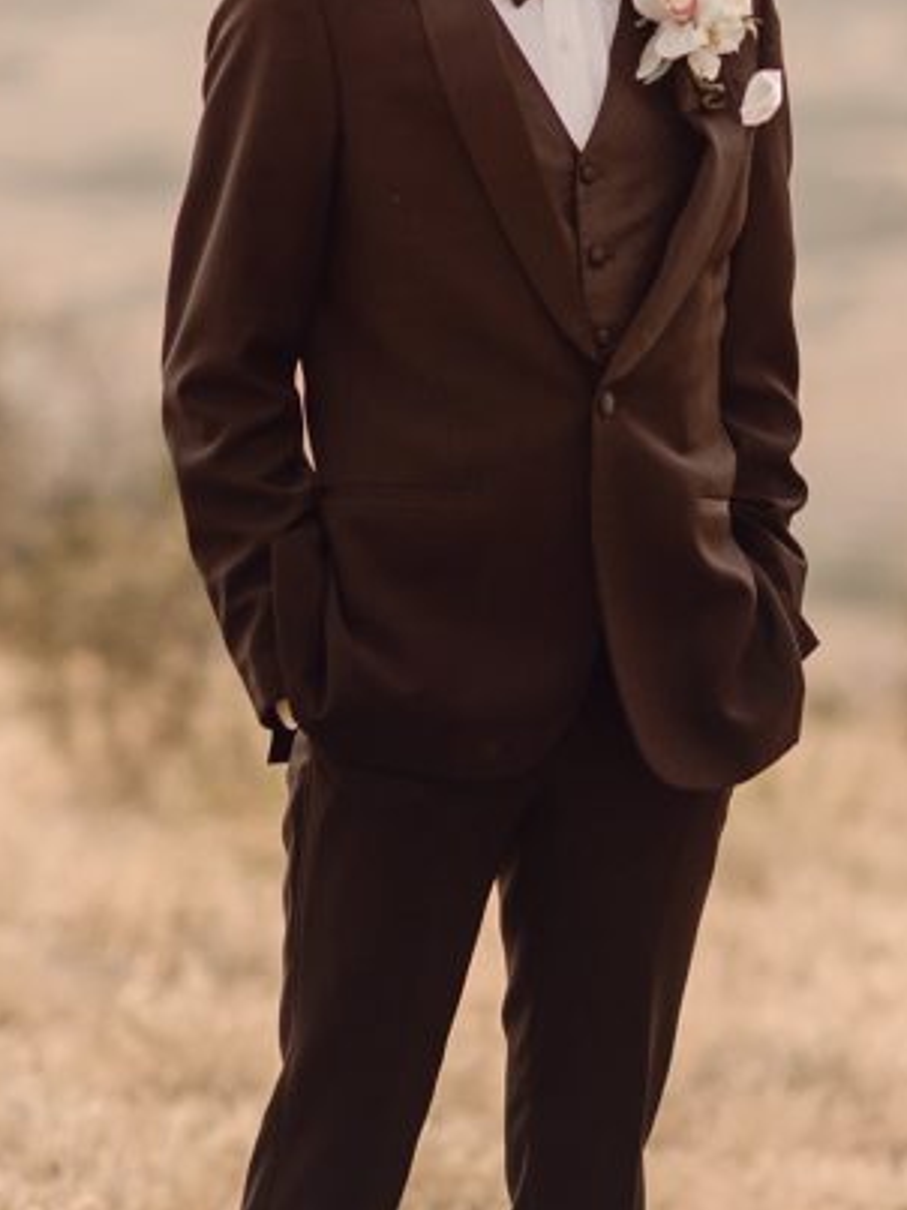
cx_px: 466
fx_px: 7270
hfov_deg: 7.1
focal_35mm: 208
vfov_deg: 9.5
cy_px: 399
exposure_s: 1/2500
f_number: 1.8
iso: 200
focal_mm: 85
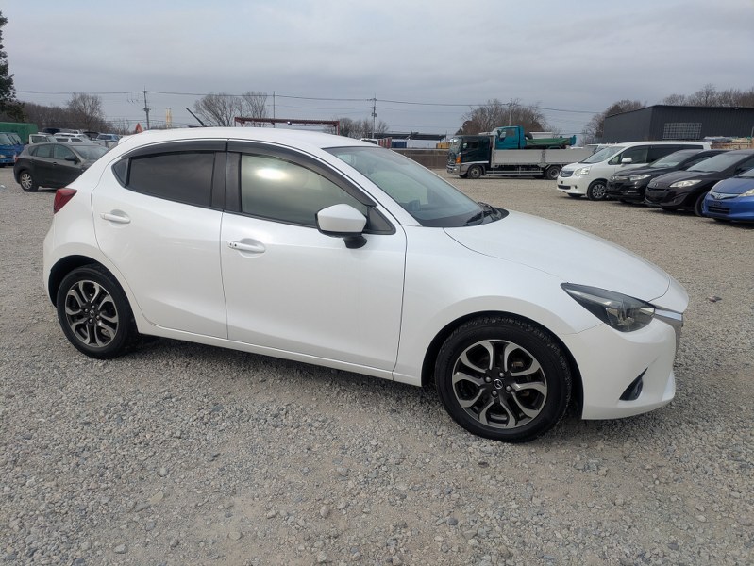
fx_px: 545
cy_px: 283
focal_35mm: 25
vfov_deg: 54.9
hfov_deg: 69.4
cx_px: 377
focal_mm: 5.43
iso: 53
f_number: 1.89
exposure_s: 1/2092
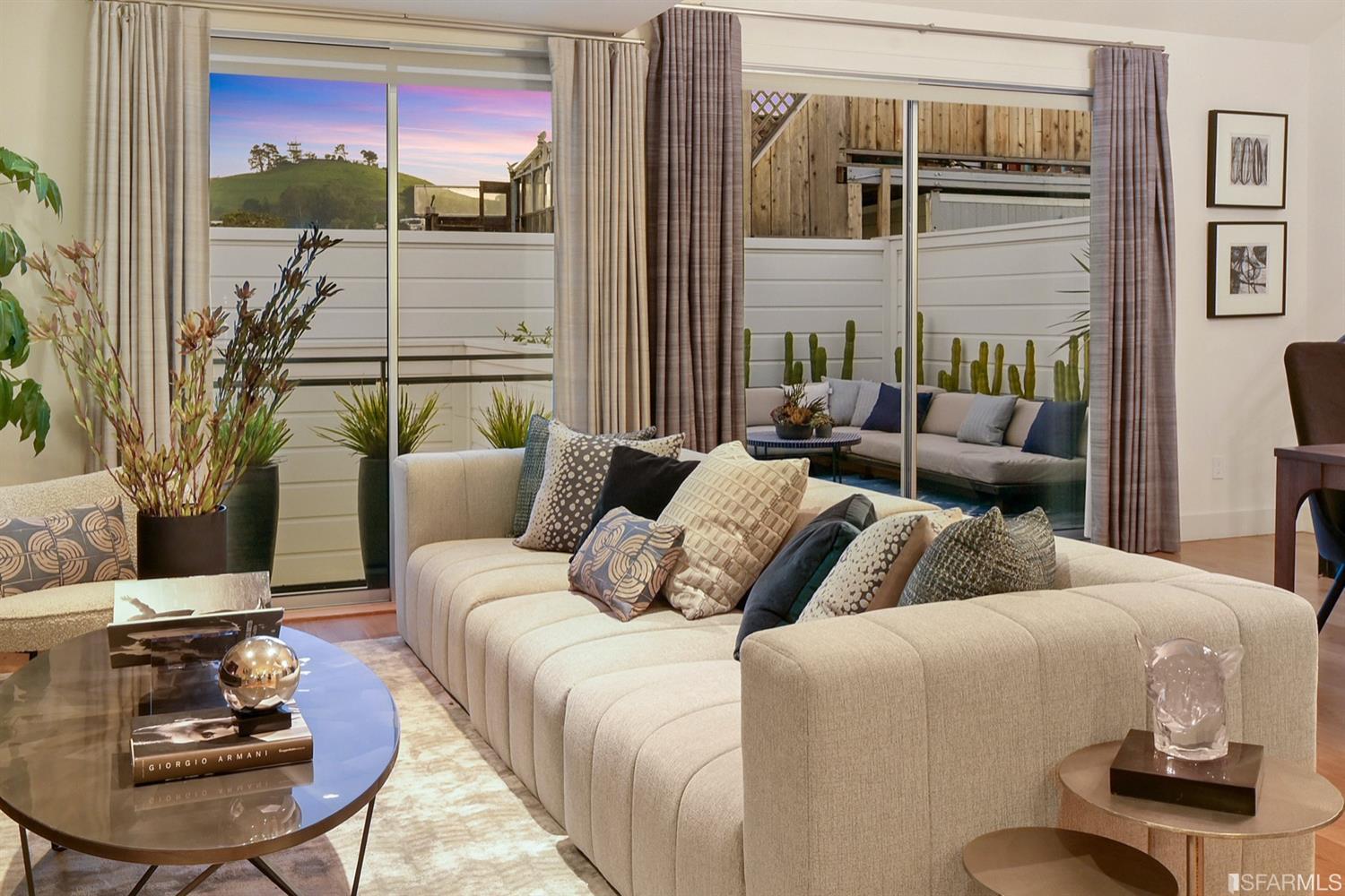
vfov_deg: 41.1
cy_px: 448
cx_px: 672
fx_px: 1195
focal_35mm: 32
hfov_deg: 58.7
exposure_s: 1/2
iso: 640
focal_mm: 21.5
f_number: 11
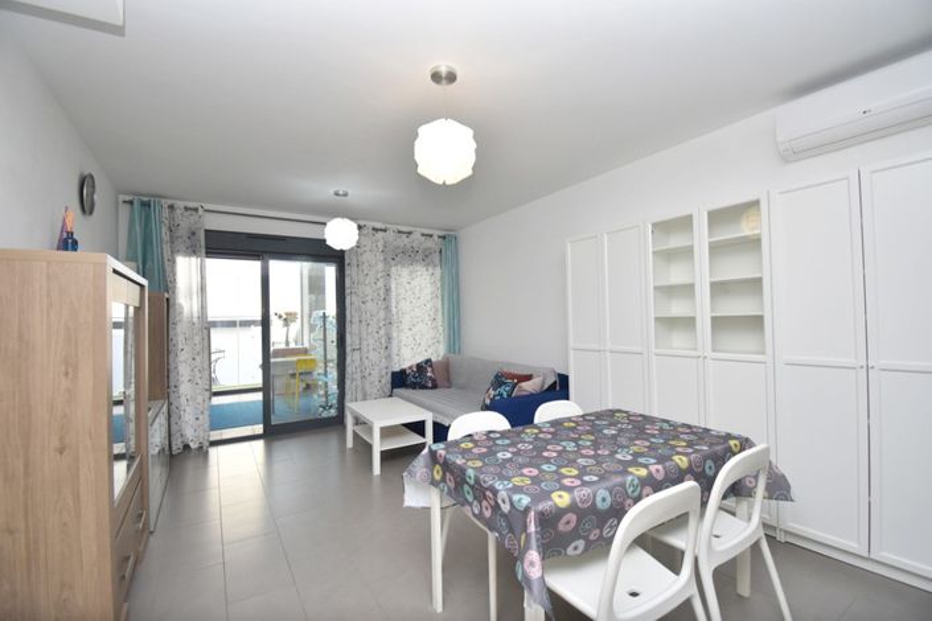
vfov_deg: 77.3
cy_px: 310
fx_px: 388
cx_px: 466
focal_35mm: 15
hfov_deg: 100.4
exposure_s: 1/250
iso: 500
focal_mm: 10
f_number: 4.5
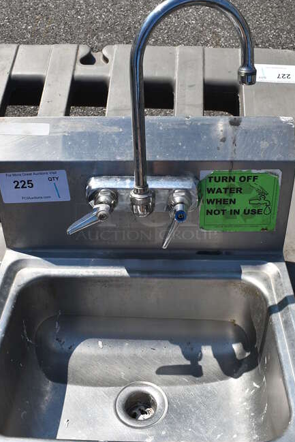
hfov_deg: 35.1
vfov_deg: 50.7
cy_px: 207
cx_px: 147
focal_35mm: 38
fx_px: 467
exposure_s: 1/800
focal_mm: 18
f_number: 9
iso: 200
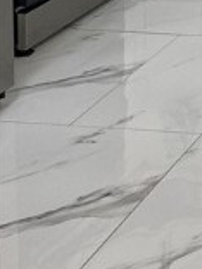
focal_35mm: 128
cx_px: 494
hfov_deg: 10.0
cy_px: -216
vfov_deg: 13.7
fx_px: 996
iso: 80
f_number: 1.8
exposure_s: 1/120
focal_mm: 4.25
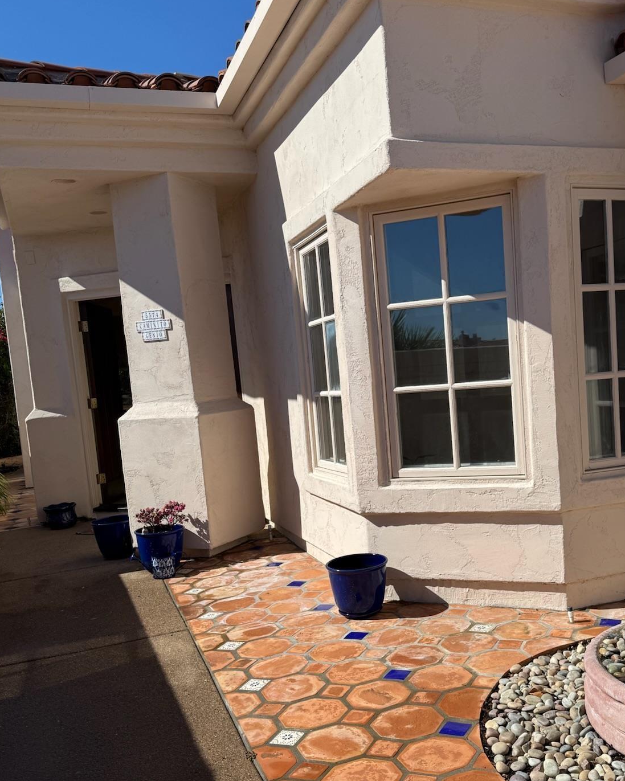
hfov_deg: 41.6
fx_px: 809
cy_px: 458
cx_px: 423
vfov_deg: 51.3
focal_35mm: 35
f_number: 1.78
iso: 80
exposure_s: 1/7353
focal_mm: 6.76
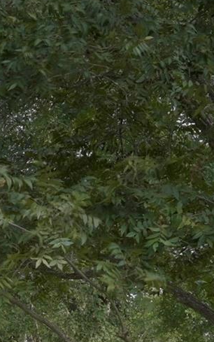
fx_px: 1193
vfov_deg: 15.8
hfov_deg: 9.4
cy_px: 388
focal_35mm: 128
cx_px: -255
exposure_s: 1/2000
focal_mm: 30
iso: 800
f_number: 8
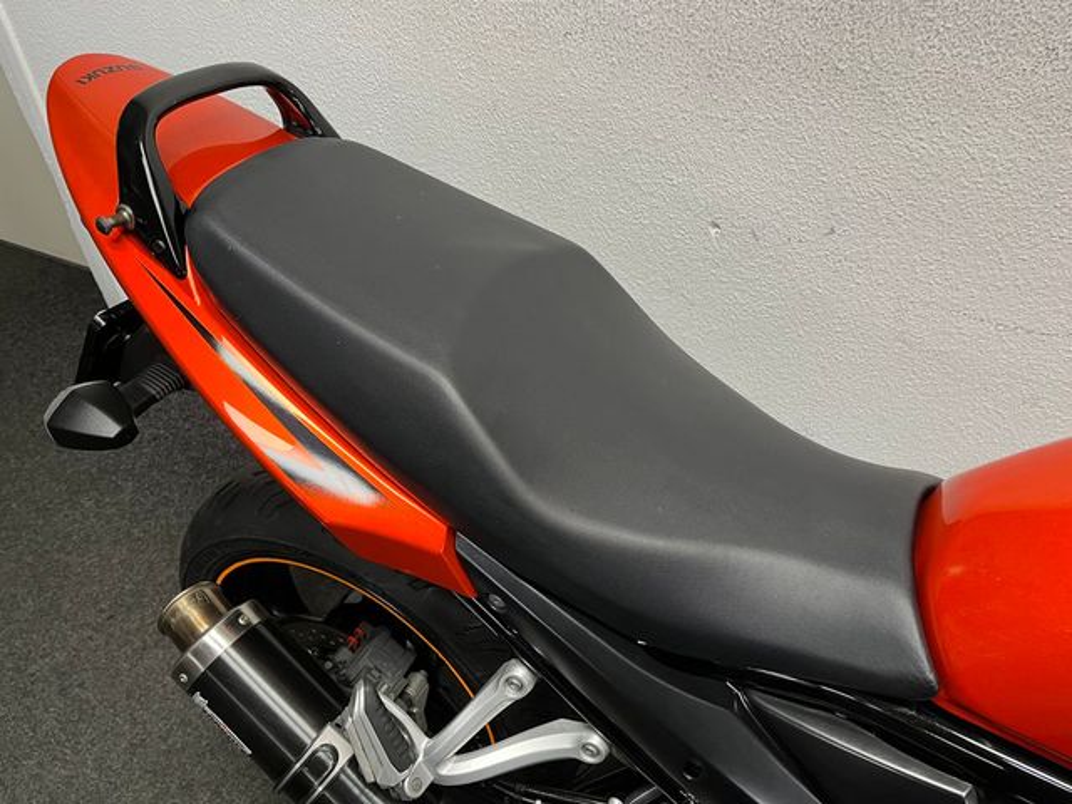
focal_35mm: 26
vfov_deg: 53.1
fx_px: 805
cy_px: 402
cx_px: 536
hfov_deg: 67.3
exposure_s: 1/50
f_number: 1.6
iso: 100
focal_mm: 5.1
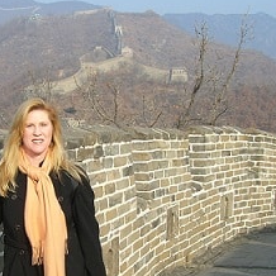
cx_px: 94
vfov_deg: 25.0
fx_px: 622
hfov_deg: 24.9
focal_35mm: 69
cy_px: 156
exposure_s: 1/250
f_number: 4.3
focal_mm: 6.2
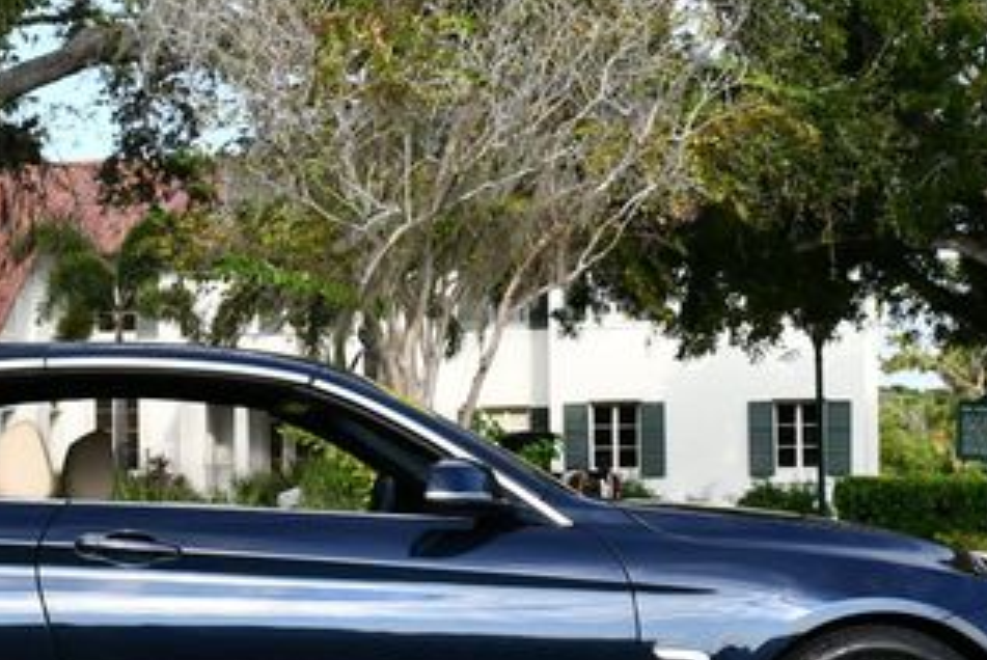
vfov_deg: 14.7
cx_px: 224
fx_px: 2552
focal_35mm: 93
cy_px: 352
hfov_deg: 21.7
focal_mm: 23
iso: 200
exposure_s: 1/250
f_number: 8
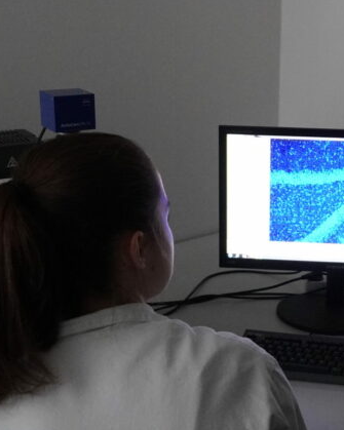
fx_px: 789
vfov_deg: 30.5
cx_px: 316
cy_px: 209
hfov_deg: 23.8
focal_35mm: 62
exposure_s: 1/160
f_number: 3.5
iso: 5000
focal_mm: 18
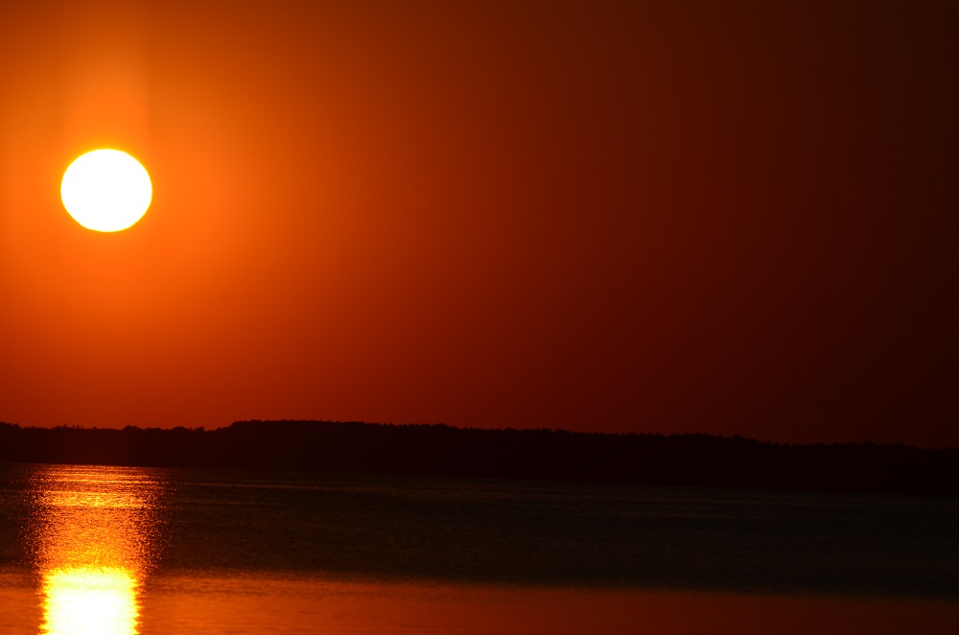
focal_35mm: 360
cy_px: 318
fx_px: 9569
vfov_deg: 3.8
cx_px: 480
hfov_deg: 5.7
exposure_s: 1/8000
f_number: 5.3
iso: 100
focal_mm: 240
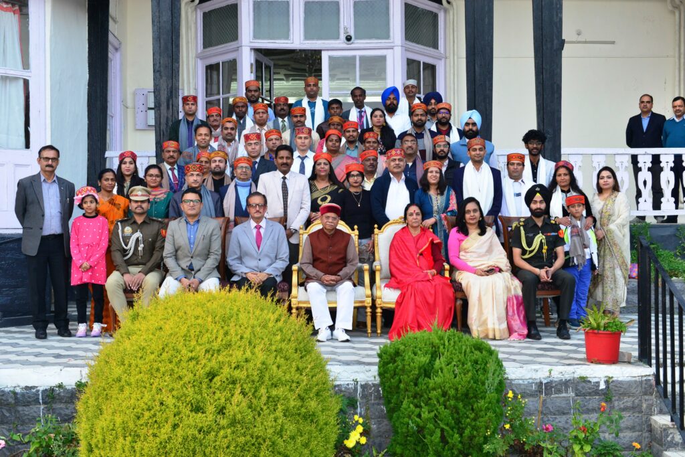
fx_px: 913
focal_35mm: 48
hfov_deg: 41.1
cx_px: 342
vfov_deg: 28.1
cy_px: 228
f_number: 5.6
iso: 1000
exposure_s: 1/125
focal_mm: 48
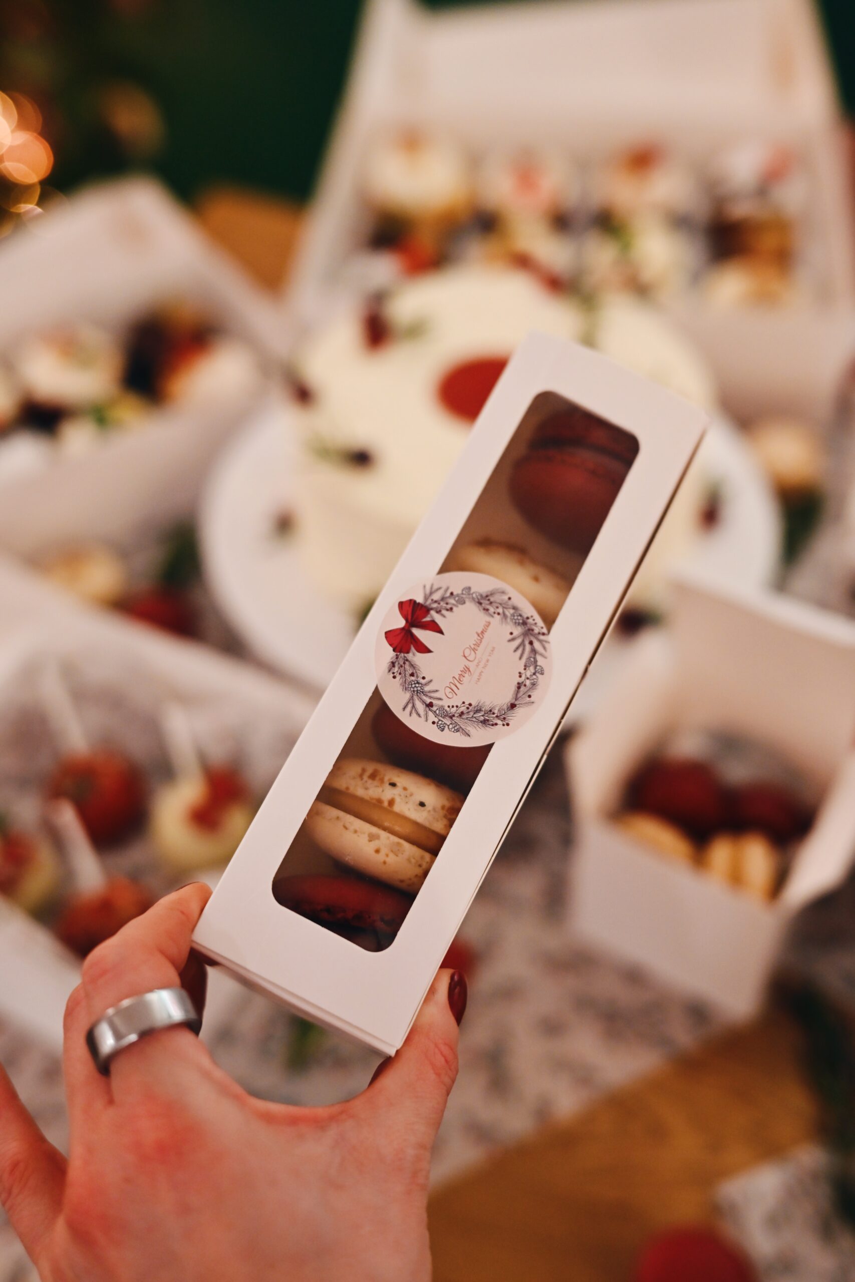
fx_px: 1425
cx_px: 428
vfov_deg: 48.5
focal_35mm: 40
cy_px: 641
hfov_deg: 33.4
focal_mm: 40
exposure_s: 1/125
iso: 1800
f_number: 2.8
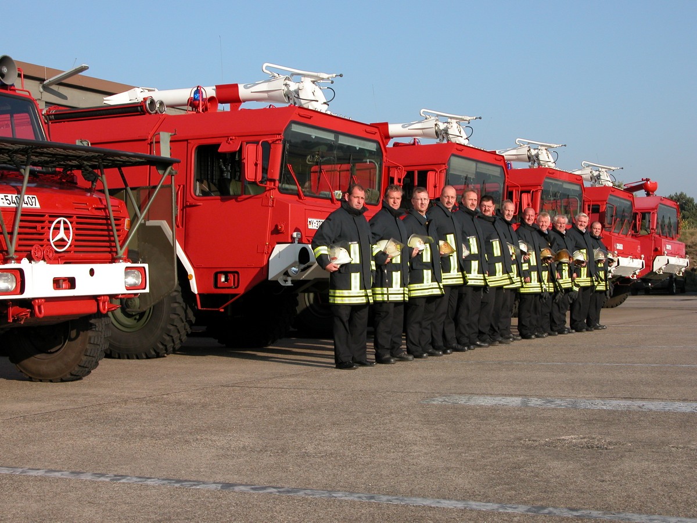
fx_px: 1248
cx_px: 348
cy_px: 262
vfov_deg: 23.7
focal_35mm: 62
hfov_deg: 31.2
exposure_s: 1/319
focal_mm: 15.7
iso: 100
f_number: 5.7
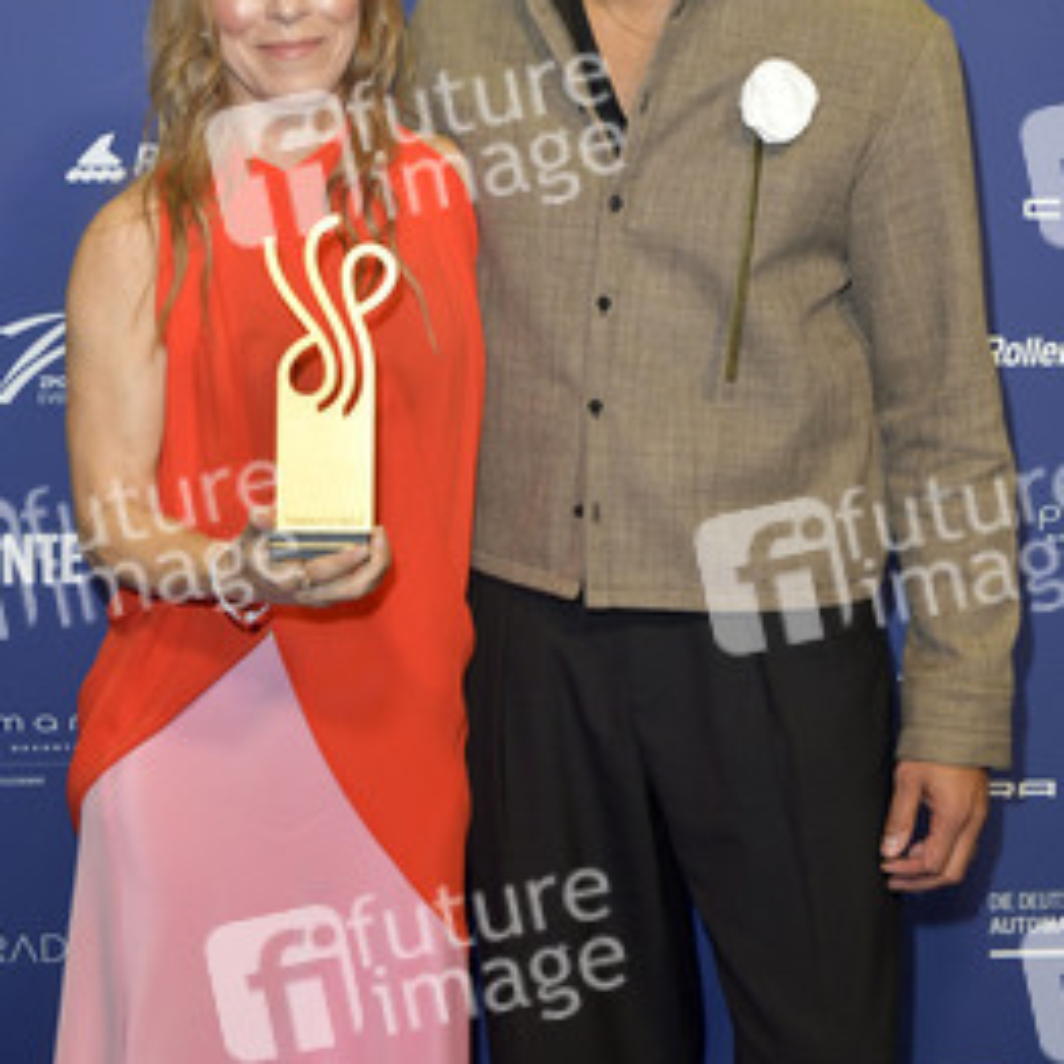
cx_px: 534
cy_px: 355
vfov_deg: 26.3
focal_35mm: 65
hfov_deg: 26.5
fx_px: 2260
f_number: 5.6
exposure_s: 1/160
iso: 1000
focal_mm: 50
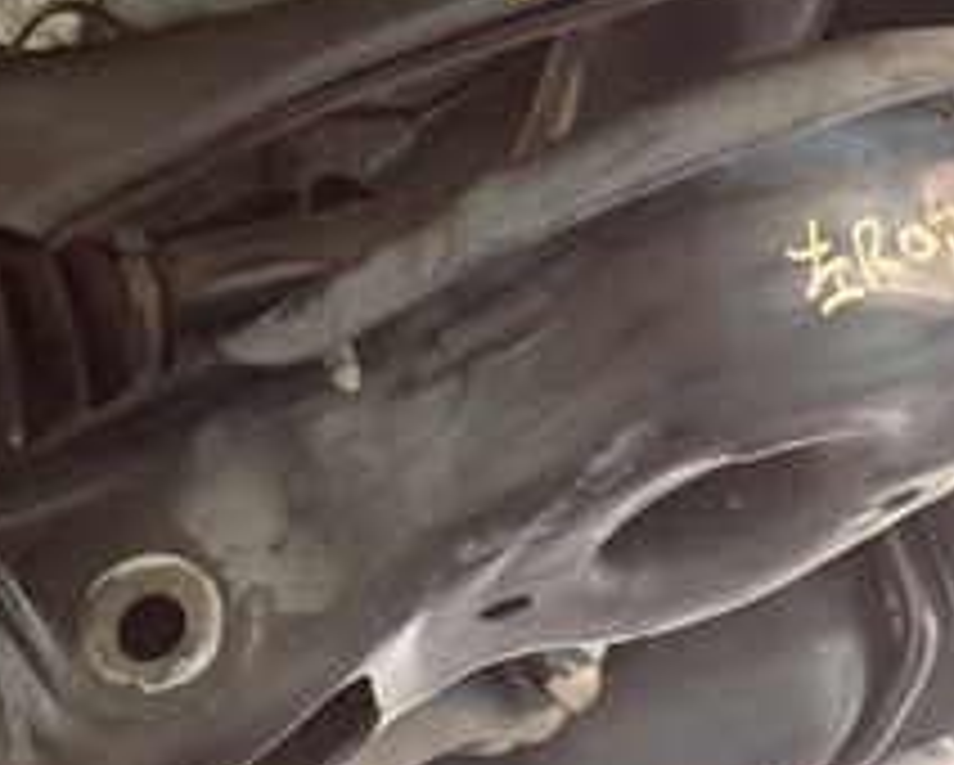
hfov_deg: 27.3
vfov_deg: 21.6
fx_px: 1950
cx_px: 630
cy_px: 45
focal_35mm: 69
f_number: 2
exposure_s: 1/30
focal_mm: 4.5
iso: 400
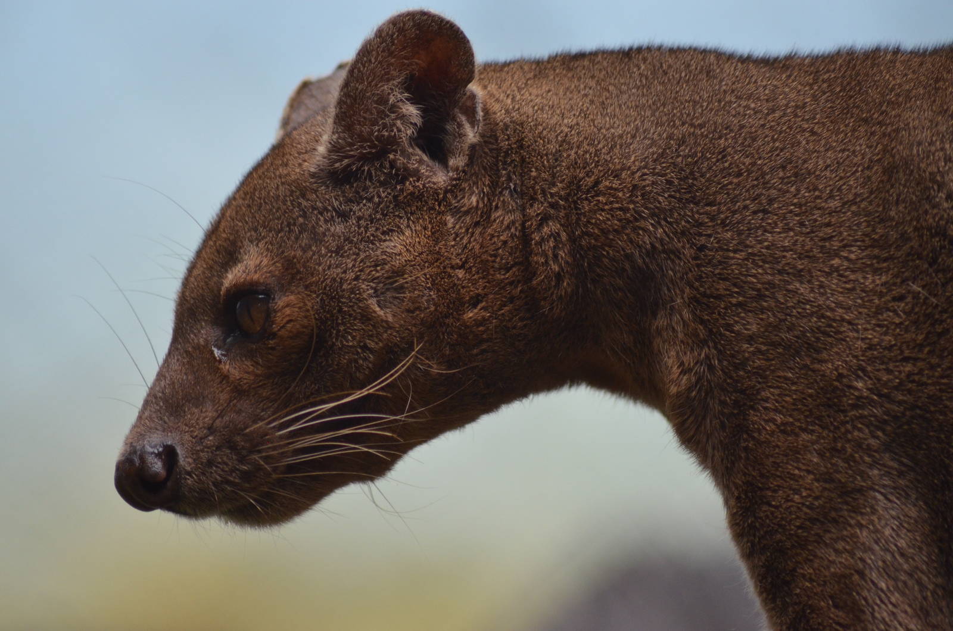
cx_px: 476
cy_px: 316
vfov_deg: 3.8
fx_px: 9511
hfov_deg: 5.7
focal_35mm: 360
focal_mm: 240
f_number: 5
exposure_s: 1/500
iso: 1250
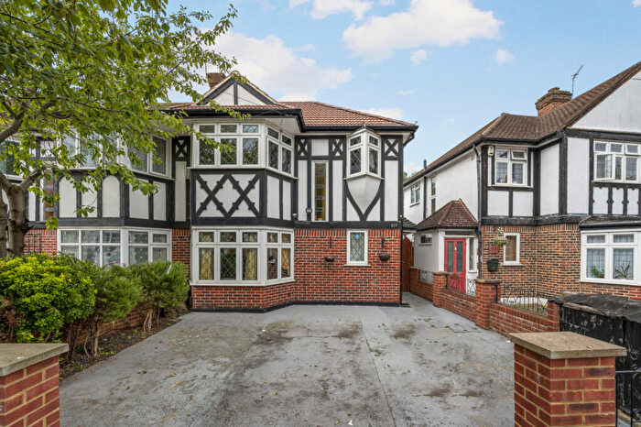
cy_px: 214
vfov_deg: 81.2
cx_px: 320
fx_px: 249
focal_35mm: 14
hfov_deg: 104.3
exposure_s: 1/320
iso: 400
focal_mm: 14
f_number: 8
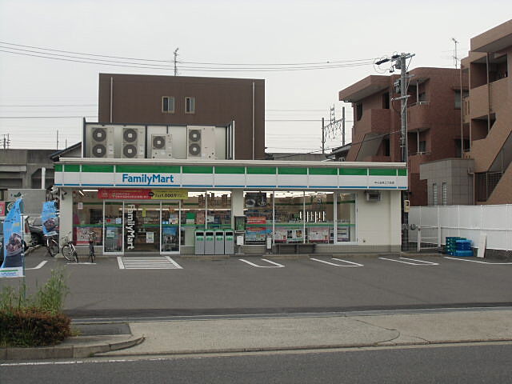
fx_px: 769
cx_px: 256
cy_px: 192
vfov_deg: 28.0
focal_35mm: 52
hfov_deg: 36.8
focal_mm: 9.16
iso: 64
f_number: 4.3
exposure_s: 1/80
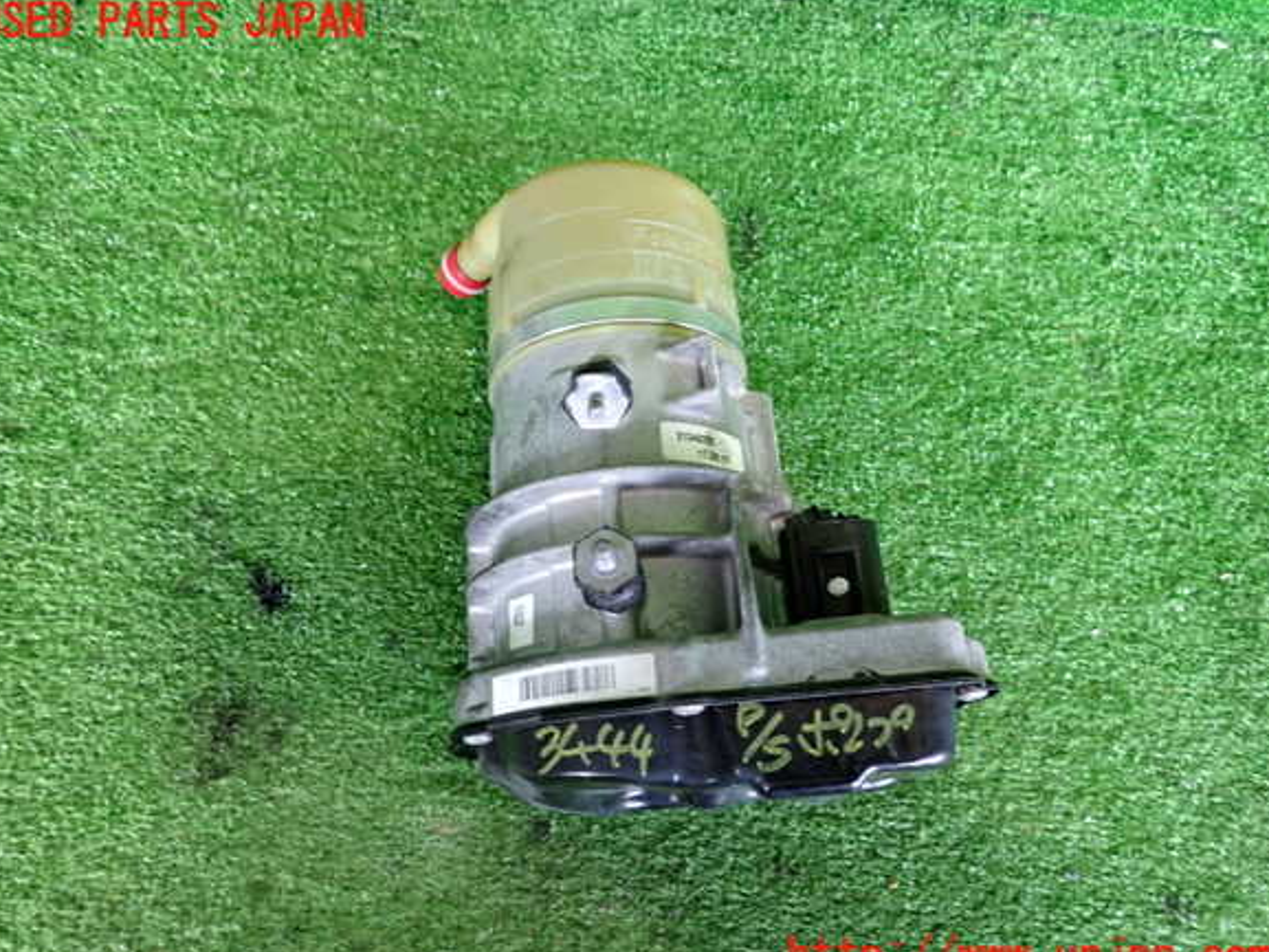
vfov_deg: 53.1
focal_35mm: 26
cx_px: 625
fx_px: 953
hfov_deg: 67.3
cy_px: 490
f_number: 2
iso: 320
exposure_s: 1/30
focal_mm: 4.5
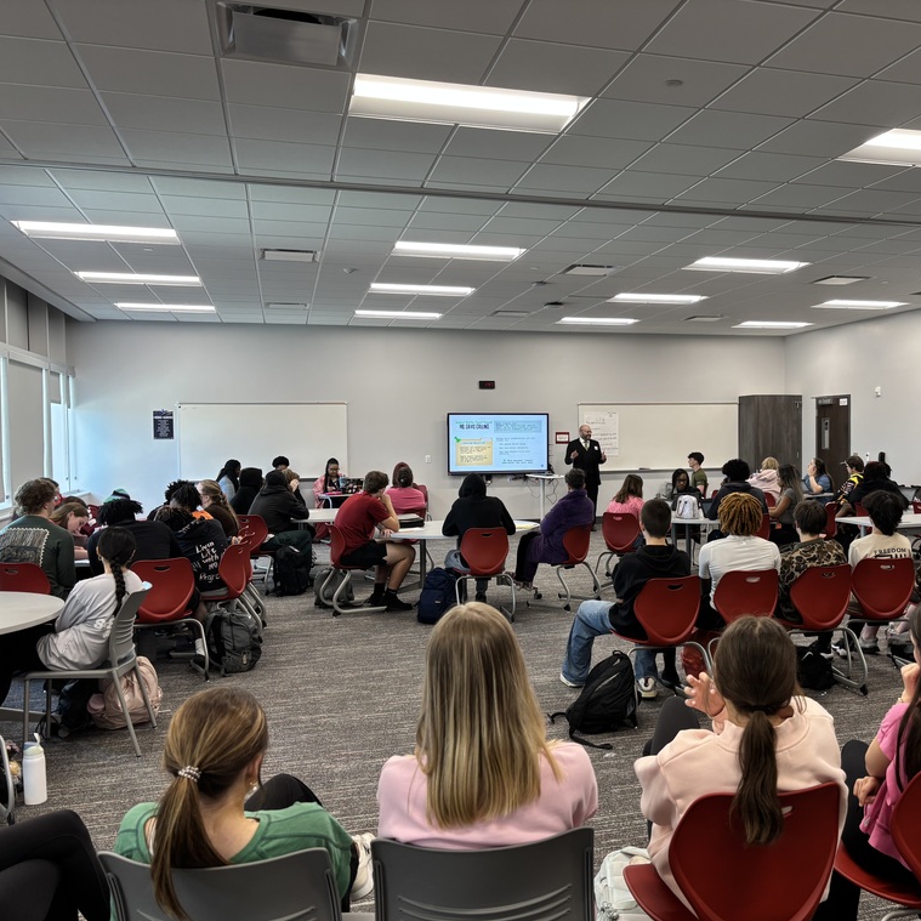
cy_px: 464
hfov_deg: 52.0
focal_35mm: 31
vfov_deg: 52.5
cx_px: 578
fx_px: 933
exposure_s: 1/60
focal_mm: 5.96
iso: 64
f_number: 1.6
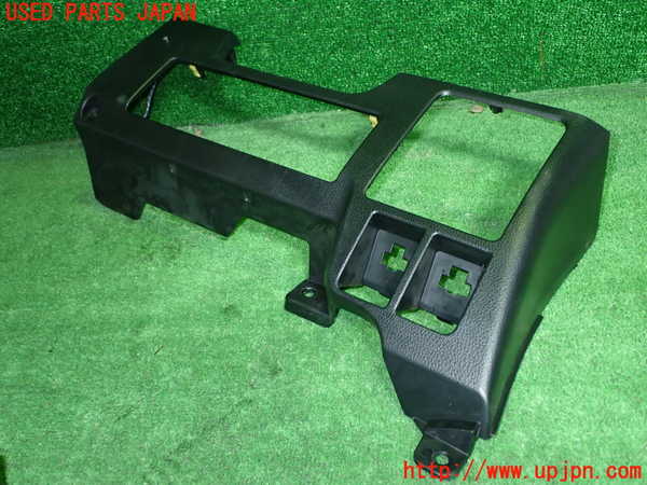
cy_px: 242
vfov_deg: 37.7
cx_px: 324
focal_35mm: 38
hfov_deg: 49.0
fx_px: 710
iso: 320
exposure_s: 1/40
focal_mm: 6.83
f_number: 2.7
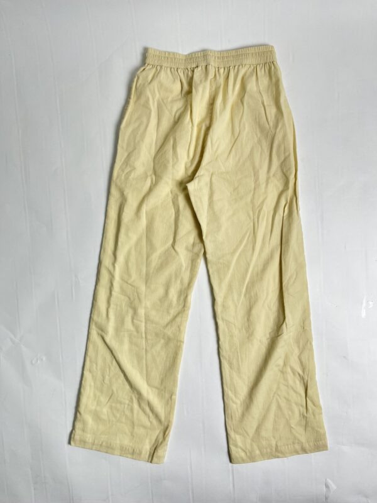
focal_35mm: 26
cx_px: 188
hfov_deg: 53.1
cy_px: 252
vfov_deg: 67.3
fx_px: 378
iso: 40
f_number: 1.6
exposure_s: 1/100
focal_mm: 5.1
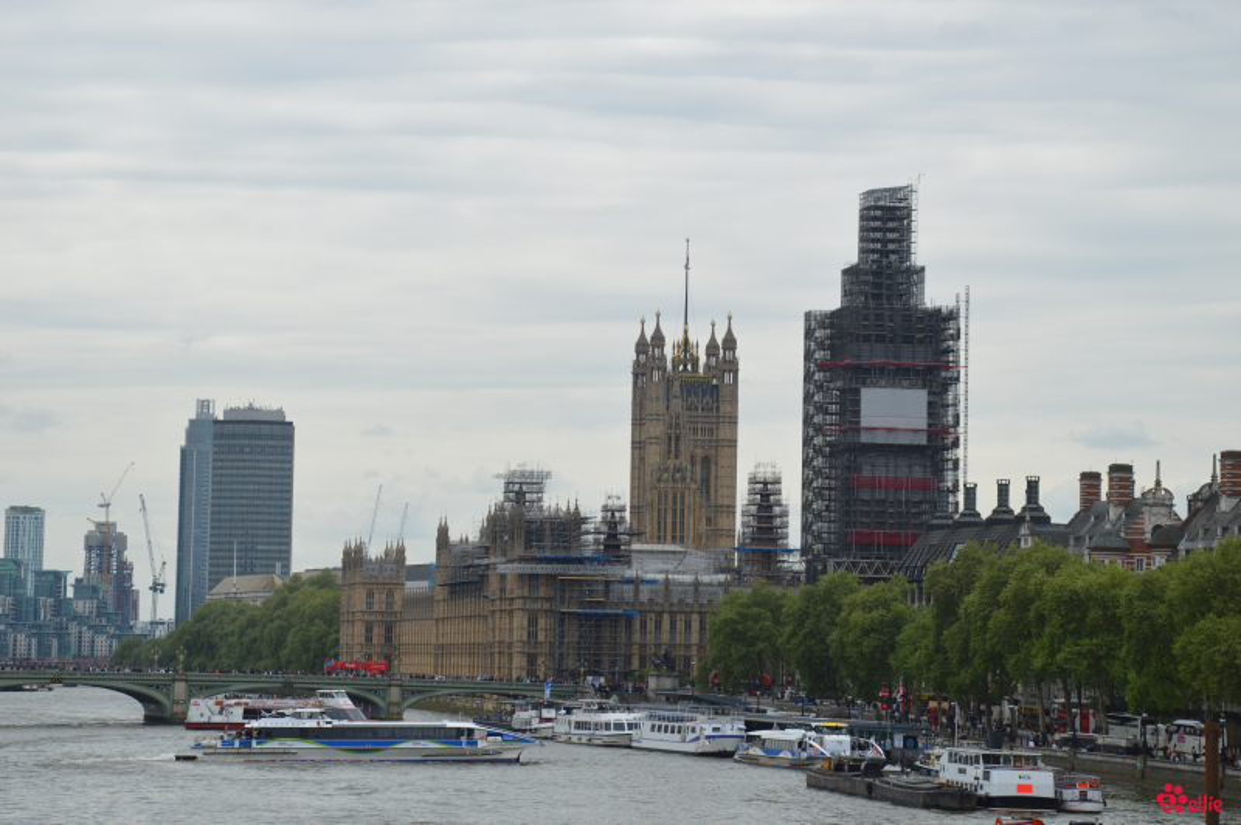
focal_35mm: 99
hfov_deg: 20.6
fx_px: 3410
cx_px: 620
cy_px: 412
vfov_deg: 13.8
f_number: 8
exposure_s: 1/250
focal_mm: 66
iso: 100
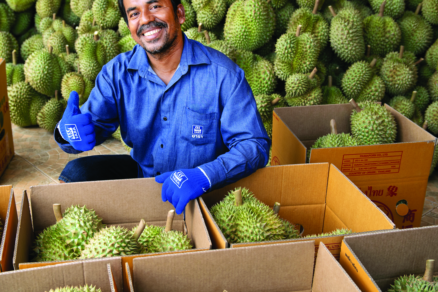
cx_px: 188
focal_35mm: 48
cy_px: 126
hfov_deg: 41.0
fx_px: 584
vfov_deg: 28.0
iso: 400
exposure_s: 1/200
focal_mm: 35
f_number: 4
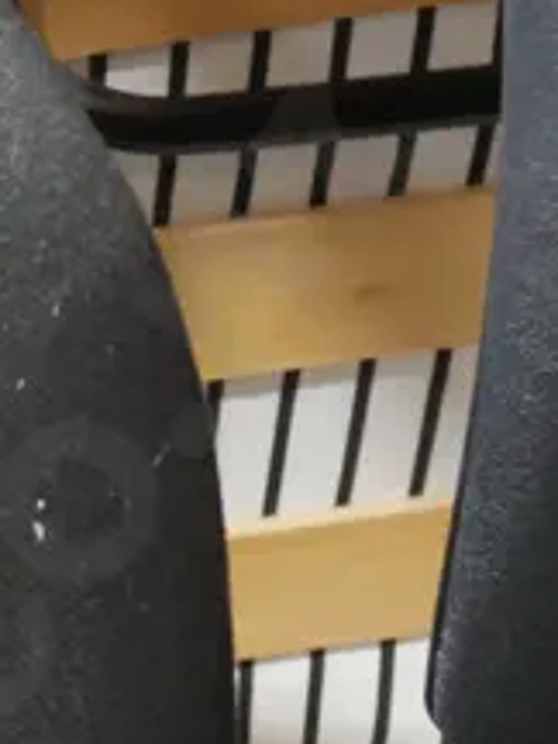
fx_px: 3675
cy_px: 1519
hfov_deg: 8.1
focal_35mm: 171
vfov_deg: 10.5
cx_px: -691
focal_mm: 18
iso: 2000
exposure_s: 1/60
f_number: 4
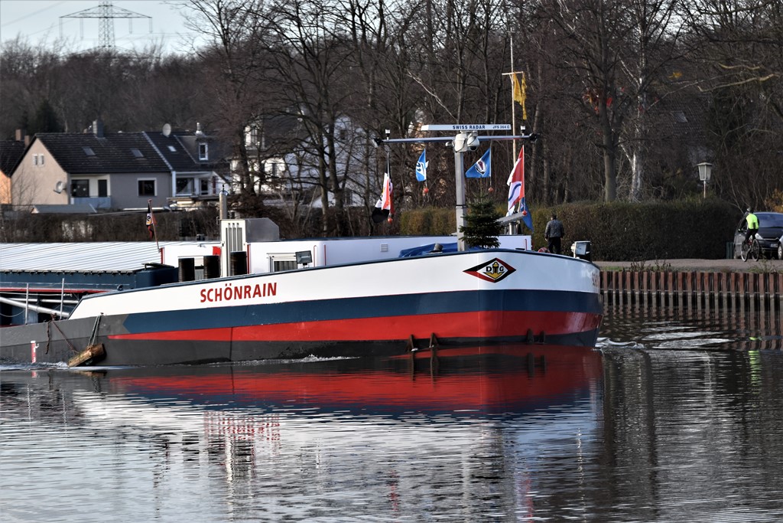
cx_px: 392
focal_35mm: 232
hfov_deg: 8.9
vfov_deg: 5.9
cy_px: 262
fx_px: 5057
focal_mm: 155
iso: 400
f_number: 5.6
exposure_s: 1/500
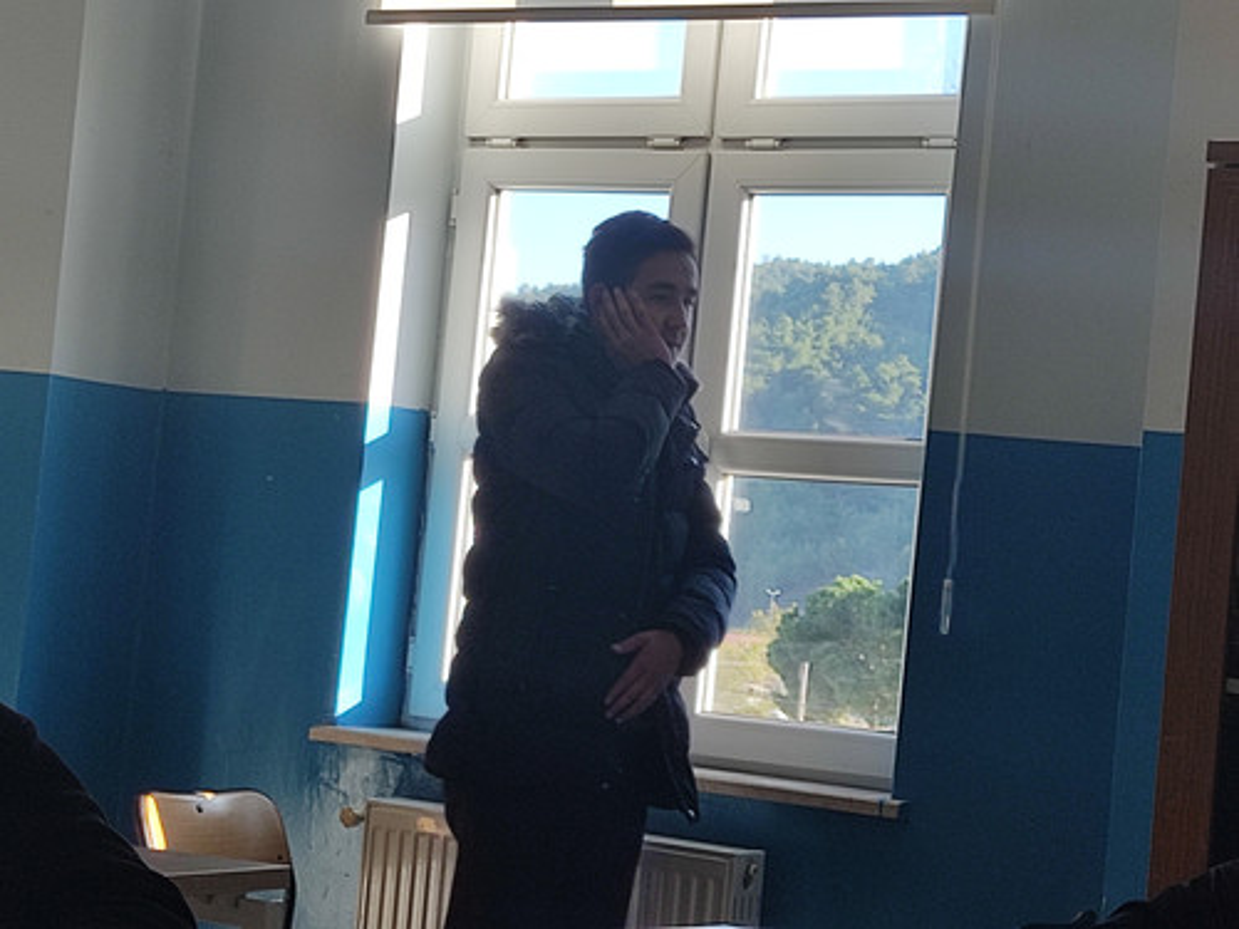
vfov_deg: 53.1
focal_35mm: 26
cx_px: 620
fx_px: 931
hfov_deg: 67.3
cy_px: 464
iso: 100
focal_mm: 4.74
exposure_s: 1/216
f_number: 1.79
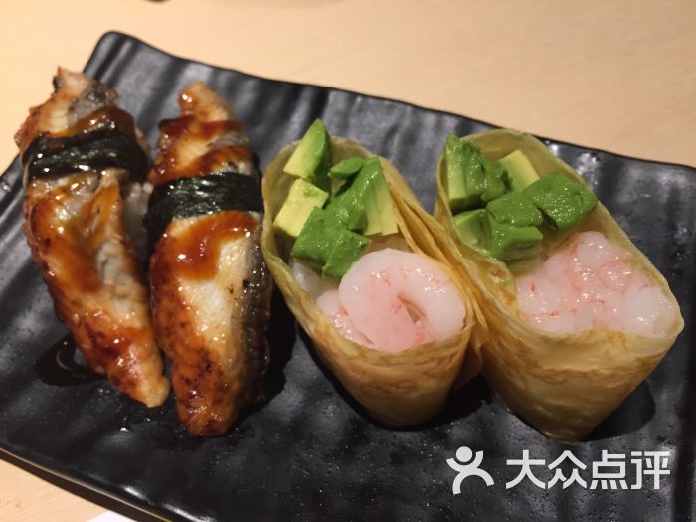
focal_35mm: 29
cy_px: 261
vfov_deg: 48.2
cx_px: 348
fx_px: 583
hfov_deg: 61.7
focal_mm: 4.15
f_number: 2.2
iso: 50
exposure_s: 1/33
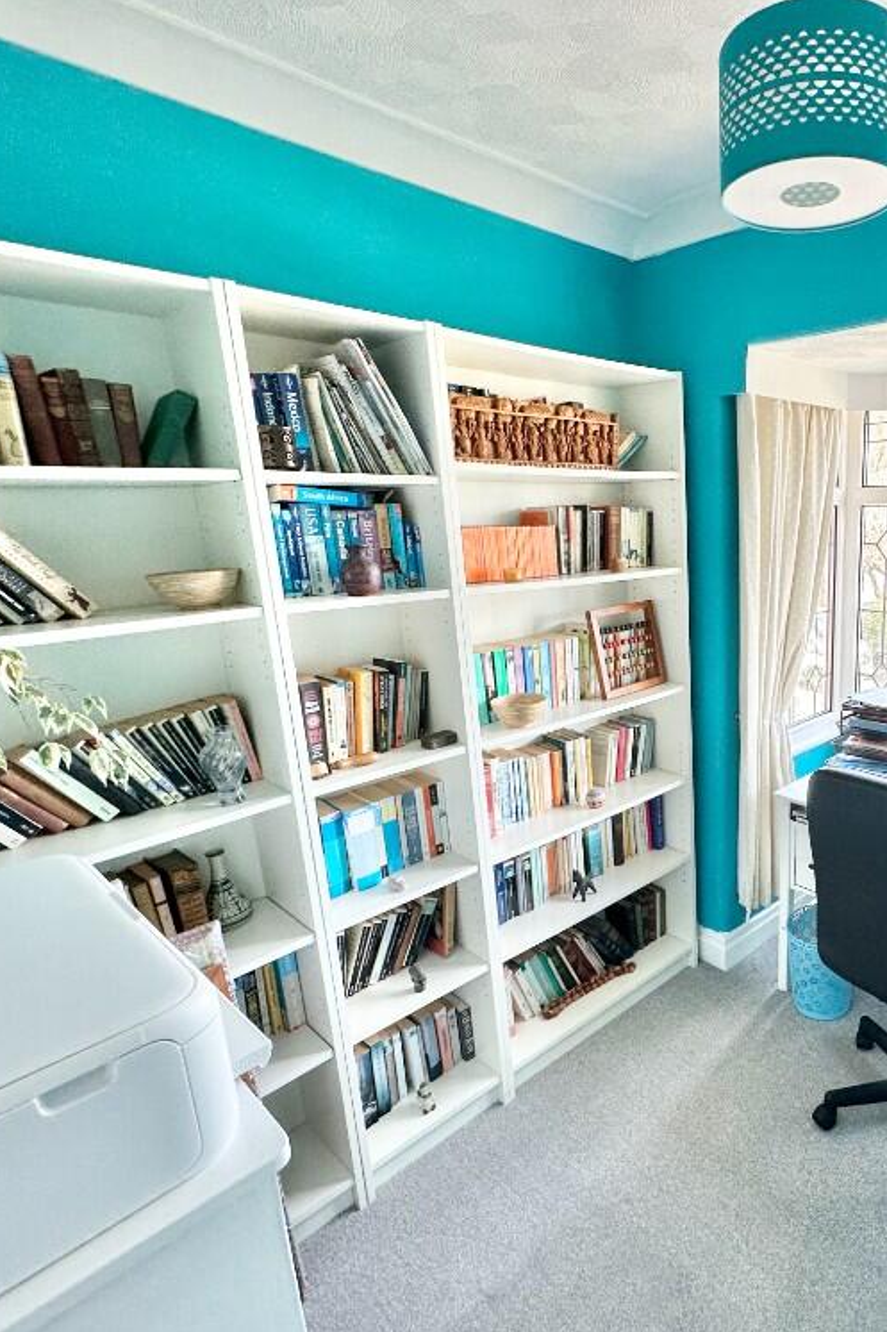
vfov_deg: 84.0
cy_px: 682
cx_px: 719
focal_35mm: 20
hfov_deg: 57.0
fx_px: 739
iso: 64
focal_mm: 2.22
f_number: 2.2
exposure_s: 1/99
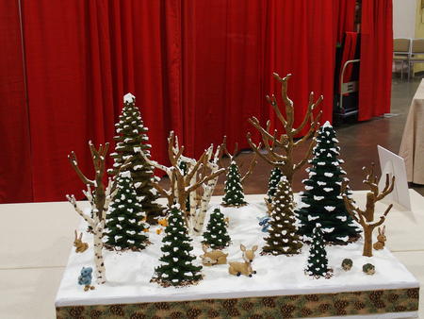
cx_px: 212
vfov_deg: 29.1
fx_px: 613
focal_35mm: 50
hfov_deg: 38.2
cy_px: 160
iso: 320
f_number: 2.8
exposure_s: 1/50
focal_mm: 10.8
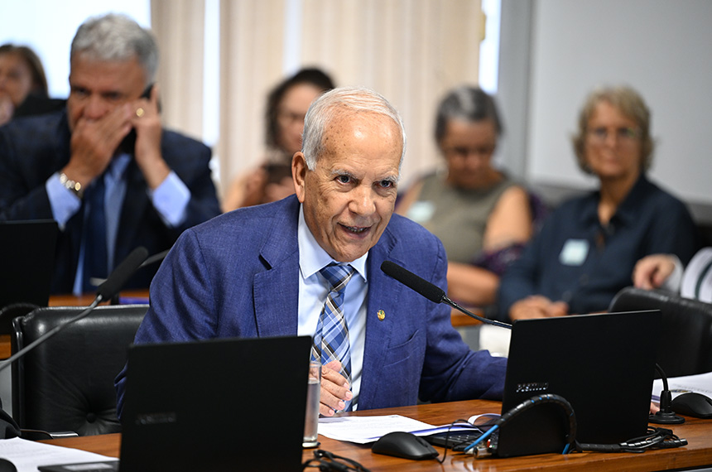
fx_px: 3455
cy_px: 236
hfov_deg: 11.8
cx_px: 356
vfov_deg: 7.8
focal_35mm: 175
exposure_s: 1/100
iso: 1600
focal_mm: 175
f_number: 2.8
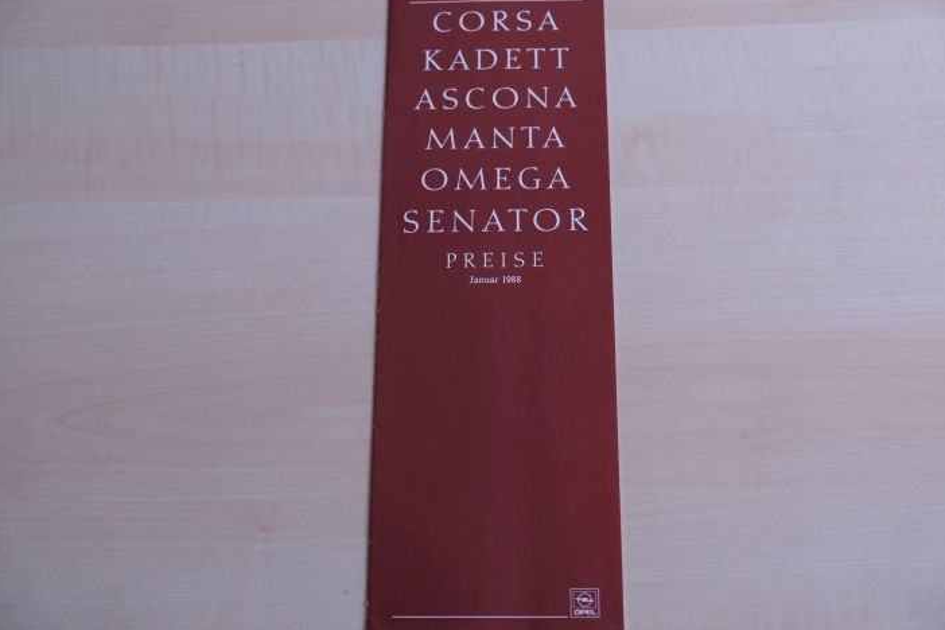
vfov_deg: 32.6
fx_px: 1076
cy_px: 309
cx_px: 481
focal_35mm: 41
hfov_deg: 47.4
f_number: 3.2
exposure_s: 1/60
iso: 250
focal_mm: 26.5
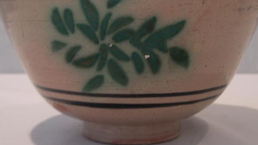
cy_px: 44
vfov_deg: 24.8
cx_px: 133
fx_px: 328
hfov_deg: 42.9
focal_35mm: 48
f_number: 2.8
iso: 110
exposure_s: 1/4.6
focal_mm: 8
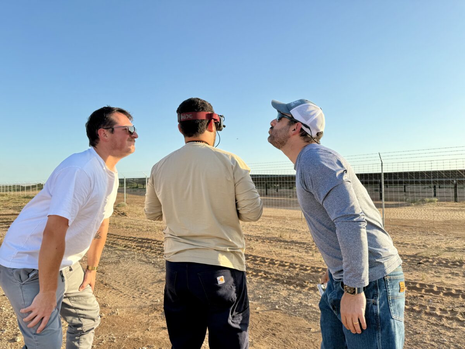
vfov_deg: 56.8
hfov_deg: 71.6
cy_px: 174
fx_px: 322
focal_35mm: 24
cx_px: 232
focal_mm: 6.76
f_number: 1.78
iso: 80
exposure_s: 1/3021
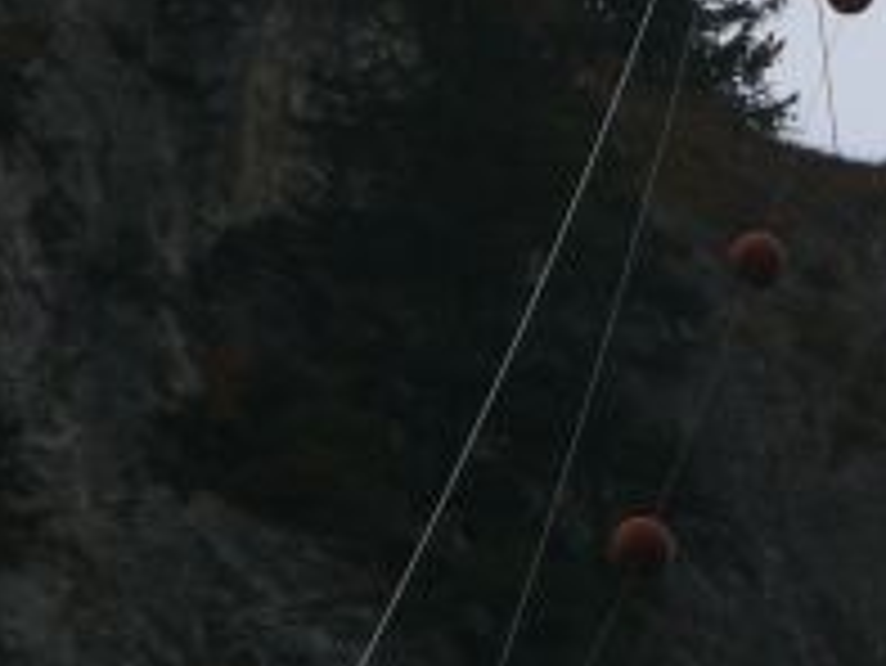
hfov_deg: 1.2
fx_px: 43743
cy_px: 40
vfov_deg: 0.9
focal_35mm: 1708
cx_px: 908
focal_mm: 88.8
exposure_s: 1/500
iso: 100
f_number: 7.1
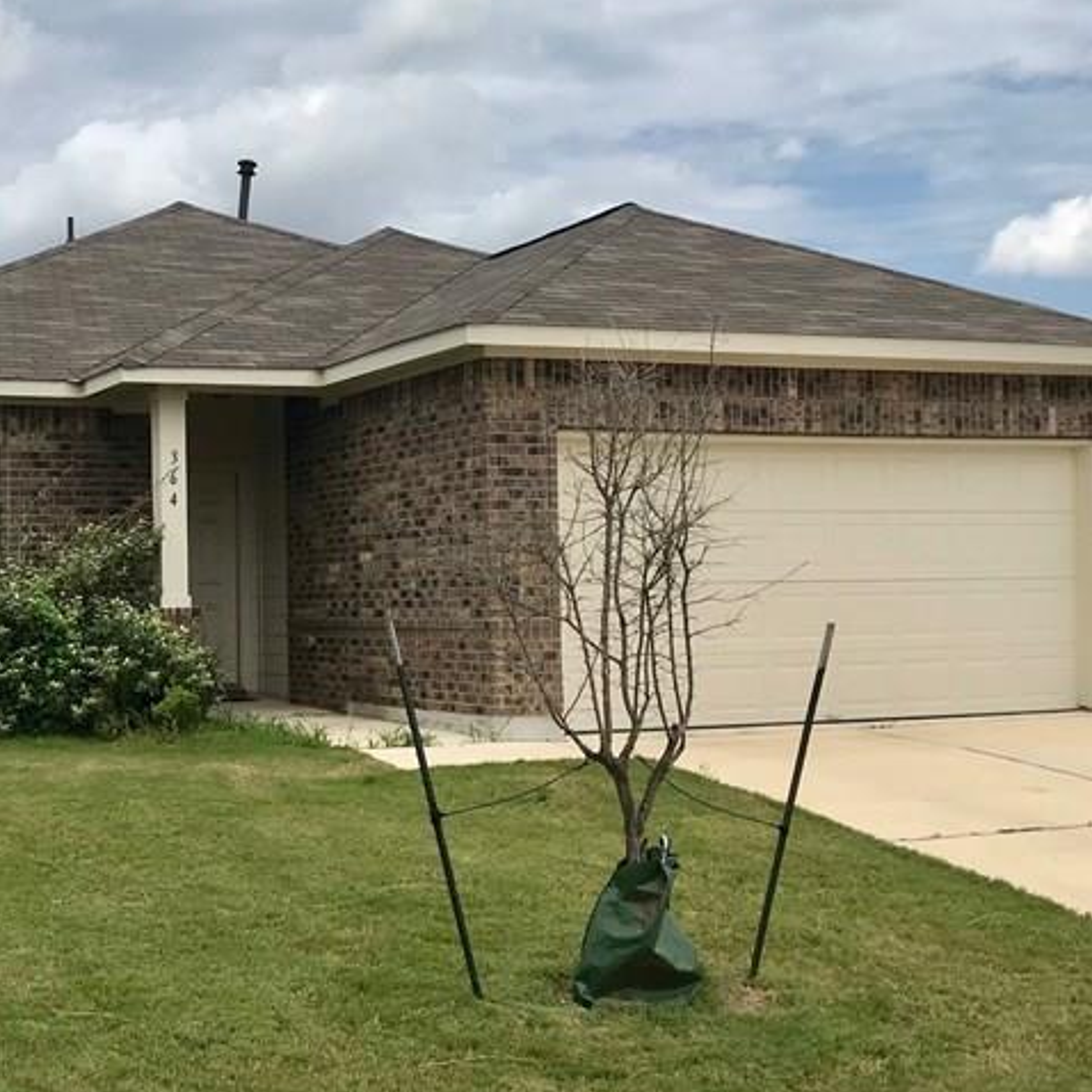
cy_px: 528
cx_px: 327
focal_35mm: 53
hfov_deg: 31.8
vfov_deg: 32.2
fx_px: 1892
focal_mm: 3.99
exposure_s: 1/4167
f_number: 1.8
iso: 20
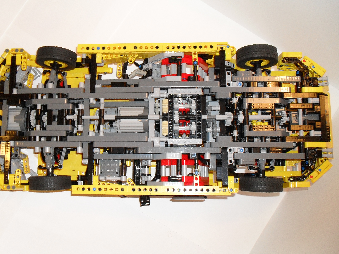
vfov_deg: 36.8
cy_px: 123
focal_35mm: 39
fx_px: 382
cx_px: 154
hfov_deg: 47.8
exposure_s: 1/45
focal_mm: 6.3
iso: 200
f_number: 3.2
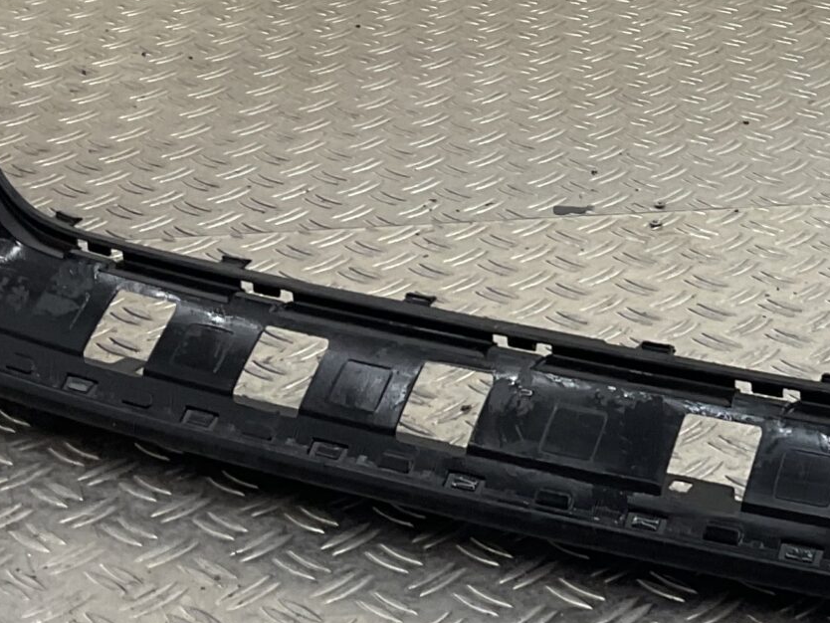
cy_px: 69
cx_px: 850
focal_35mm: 89
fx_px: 2135
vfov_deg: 16.4
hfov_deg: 21.2
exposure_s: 1/100
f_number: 1.8
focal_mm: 3
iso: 25
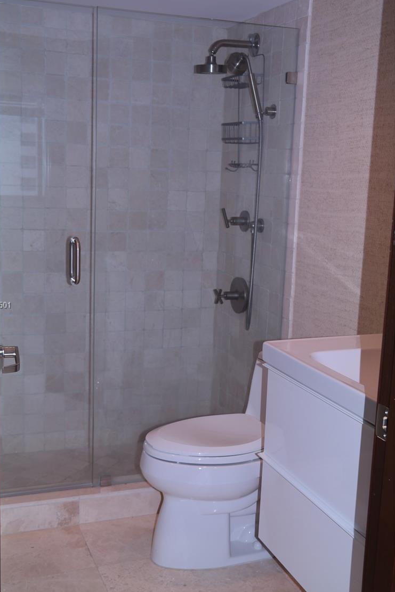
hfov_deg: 32.6
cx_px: 183
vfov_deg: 47.4
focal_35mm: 41
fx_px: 675
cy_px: 306
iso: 200
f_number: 5.6
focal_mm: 25
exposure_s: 1/50
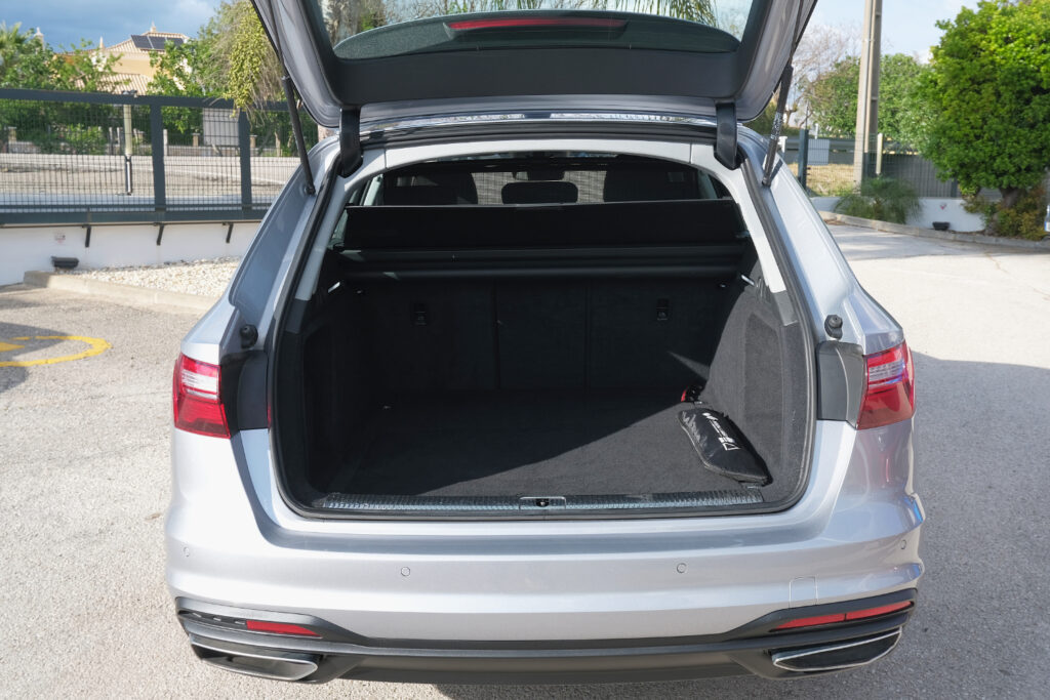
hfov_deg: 57.2
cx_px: 525
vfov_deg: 40.0
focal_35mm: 33
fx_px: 963
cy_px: 350
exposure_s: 1/125
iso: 160
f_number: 9
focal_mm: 22.1
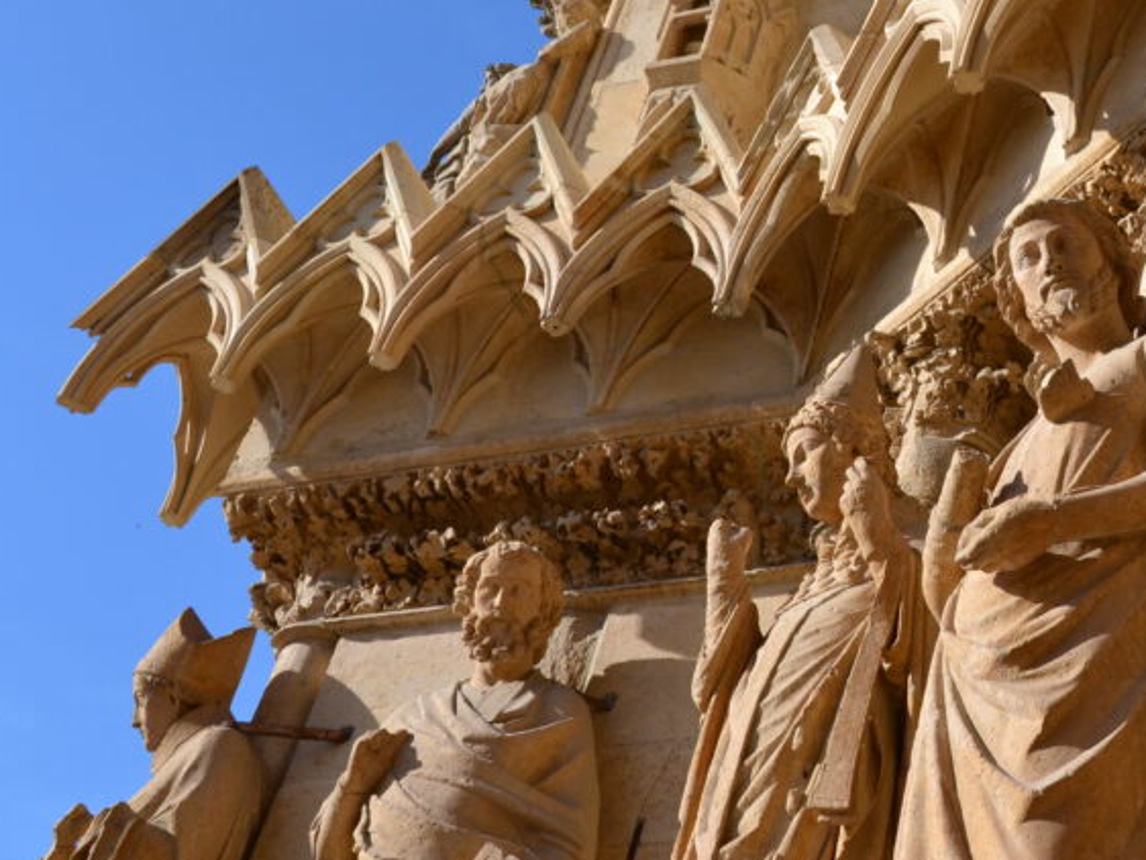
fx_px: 2120
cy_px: 255
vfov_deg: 22.8
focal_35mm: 64
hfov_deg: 29.6
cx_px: 916
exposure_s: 1/400
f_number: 11
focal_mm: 26
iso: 400
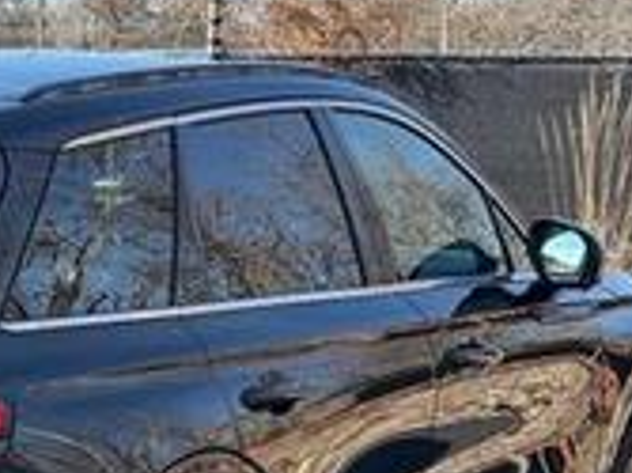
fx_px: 2645
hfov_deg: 13.4
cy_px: 416
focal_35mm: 145
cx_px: -49
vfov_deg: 10.2
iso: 100
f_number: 1.78
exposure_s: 1/1795
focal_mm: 6.76
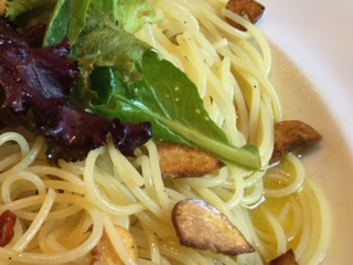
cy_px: 132
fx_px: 632
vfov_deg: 23.7
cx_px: 11
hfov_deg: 29.4
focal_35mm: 62
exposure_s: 1/30
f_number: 2.4
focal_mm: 3.3
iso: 40
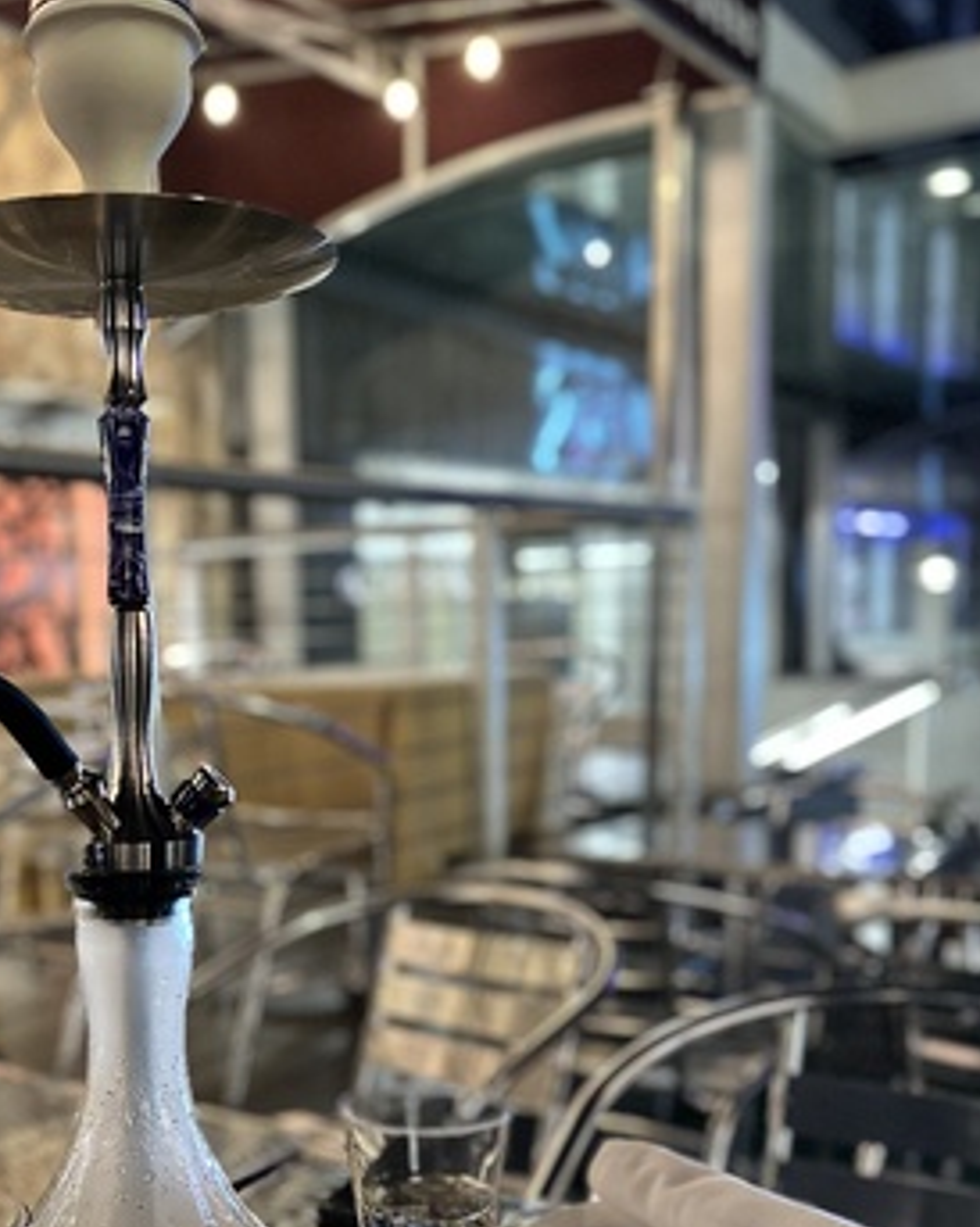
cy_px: 841
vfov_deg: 44.0
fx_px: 1488
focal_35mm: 41
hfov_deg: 35.6
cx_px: 240
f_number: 1.78
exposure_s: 1/40
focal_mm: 6.86
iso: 800
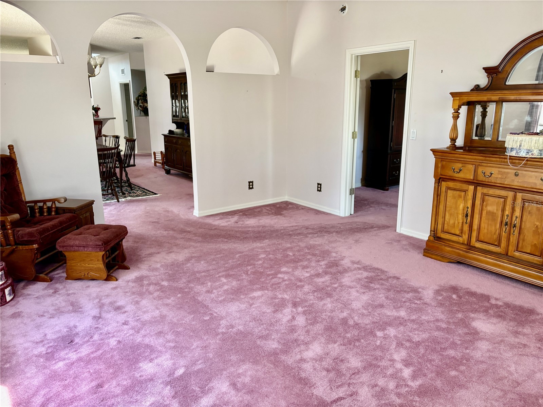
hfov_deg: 67.3
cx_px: 272
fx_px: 408
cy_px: 204
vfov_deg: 53.1
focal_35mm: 26
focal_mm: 5.96
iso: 125
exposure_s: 1/104
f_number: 1.6
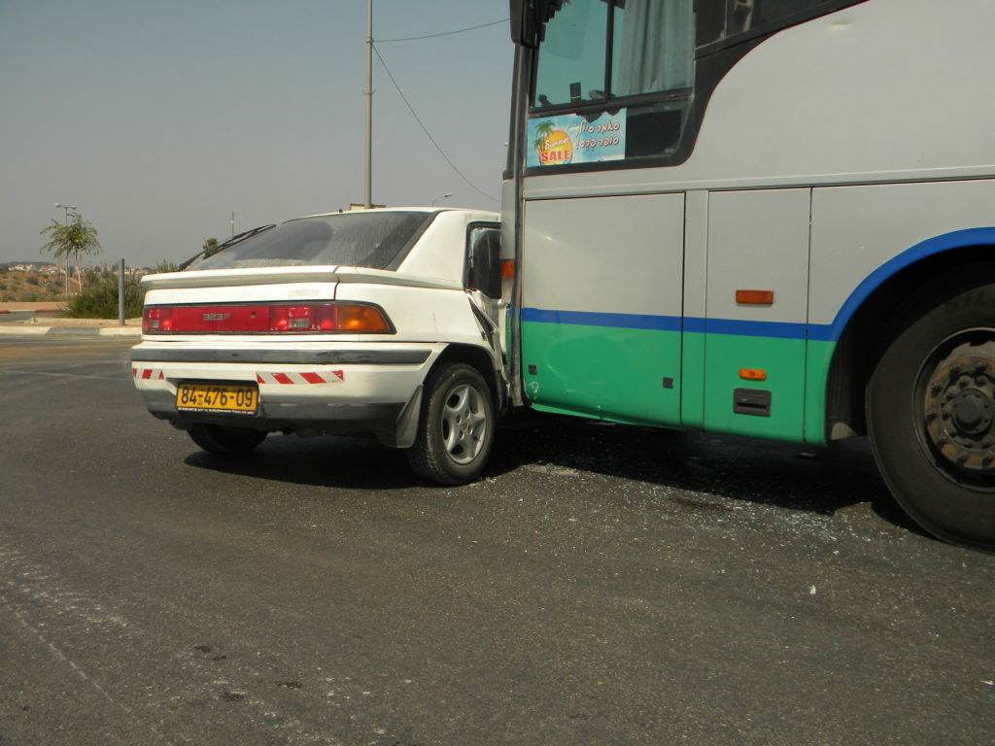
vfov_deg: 39.7
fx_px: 1035
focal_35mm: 36
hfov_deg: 51.4
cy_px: 373
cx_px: 498
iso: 80
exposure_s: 1/414
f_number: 7.4
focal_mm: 6.4
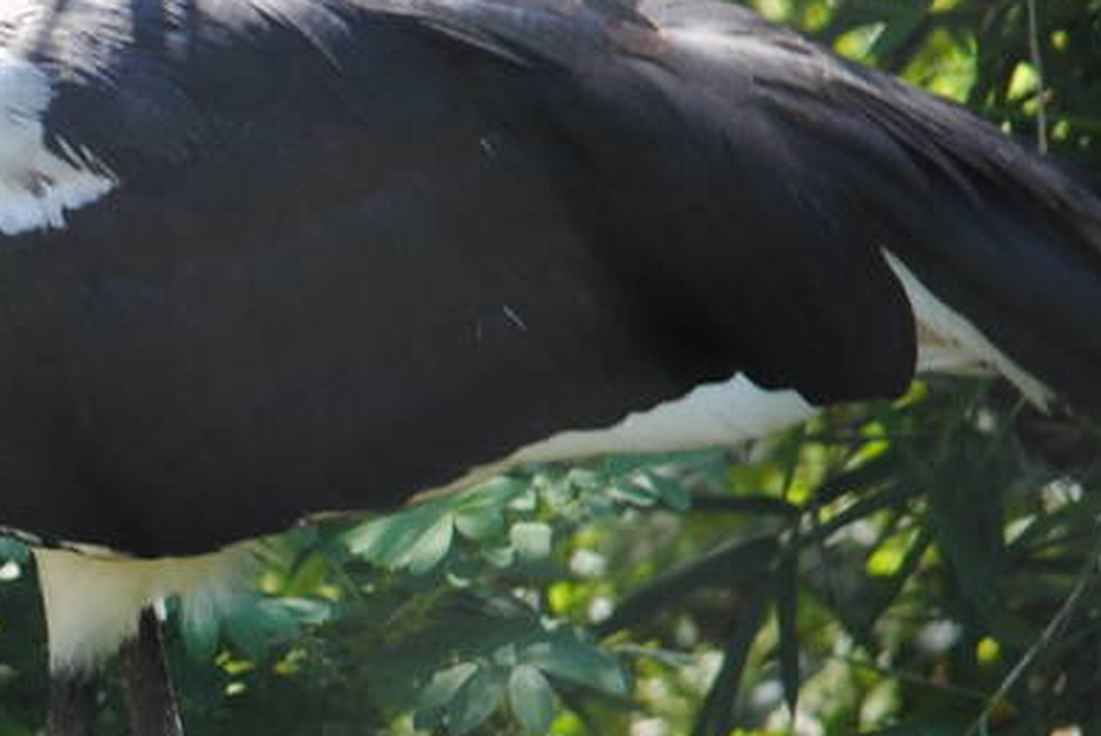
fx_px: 22678
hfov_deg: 2.8
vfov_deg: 1.9
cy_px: 777
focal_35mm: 741
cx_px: -696
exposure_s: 1/250
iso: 200
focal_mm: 120
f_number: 4.8
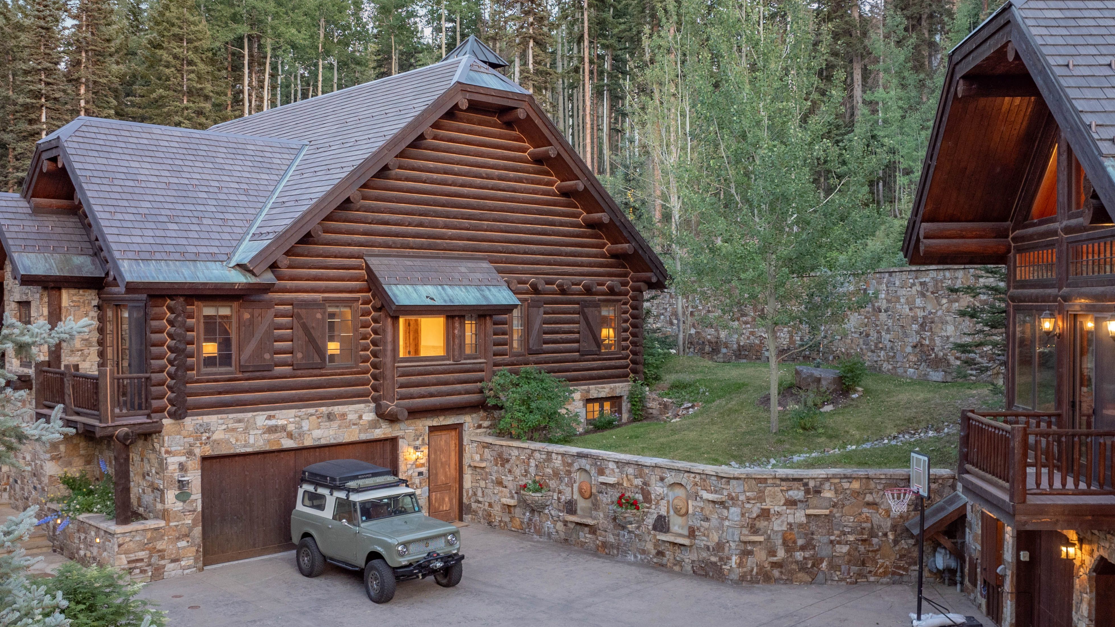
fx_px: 1035
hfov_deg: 56.5
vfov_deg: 33.7
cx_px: 608
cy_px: 347
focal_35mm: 35
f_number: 2.8
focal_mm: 12.29
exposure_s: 1/15
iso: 110
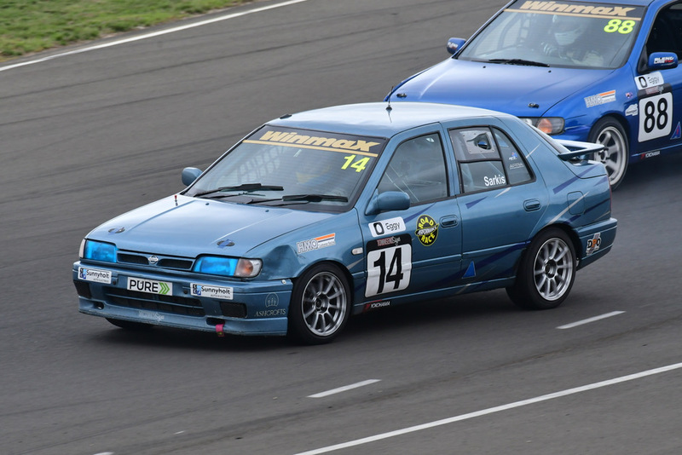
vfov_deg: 1.8
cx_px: 341
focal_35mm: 750
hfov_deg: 2.7
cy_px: 228
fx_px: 14213
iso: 1000
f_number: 11
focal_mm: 500
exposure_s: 1/640
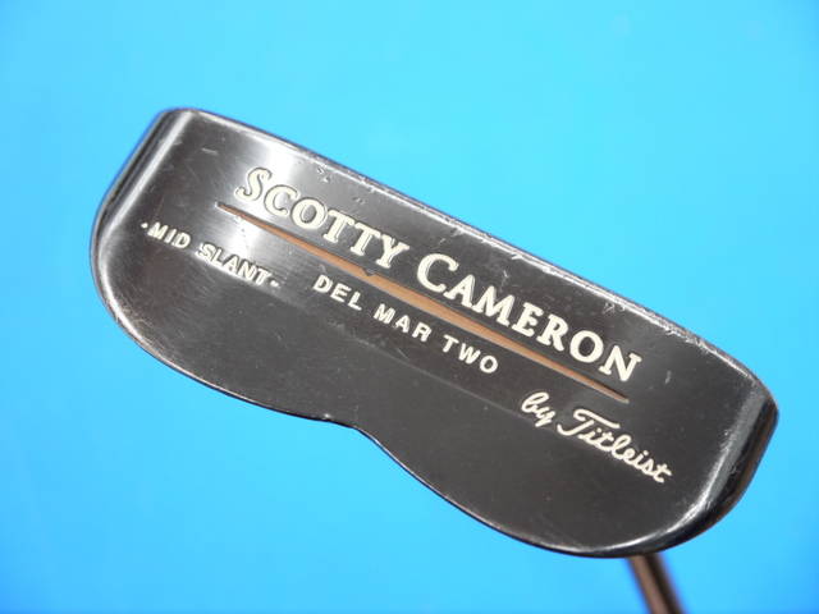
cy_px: 307
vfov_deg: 17.6
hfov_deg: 23.3
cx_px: 410
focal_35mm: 84
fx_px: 1987
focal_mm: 42
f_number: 5.6
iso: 800
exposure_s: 1/80
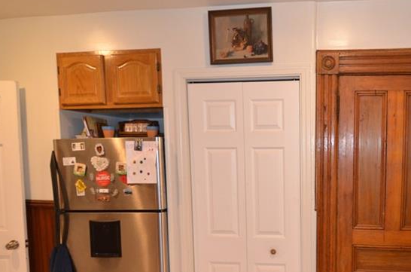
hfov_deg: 57.7
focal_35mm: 31
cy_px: 177
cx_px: 303
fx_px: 352
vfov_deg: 41.7
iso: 800
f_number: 2.8
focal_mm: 11
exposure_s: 1/60
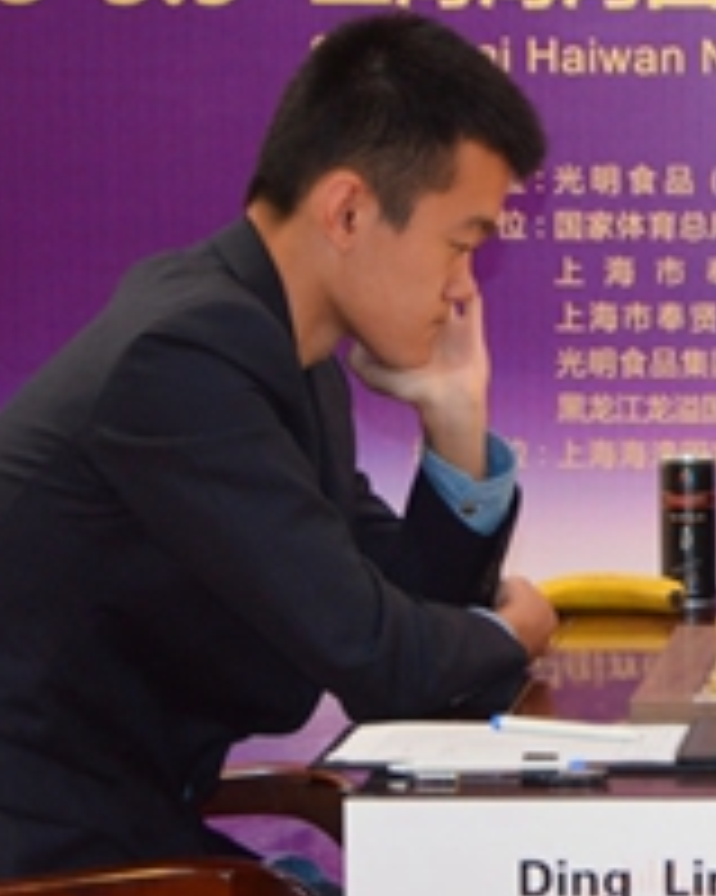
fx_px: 6548
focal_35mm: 247
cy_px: 371
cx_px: 1013
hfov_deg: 6.2
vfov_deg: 7.8
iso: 2000
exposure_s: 1/60
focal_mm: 70
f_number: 5.3
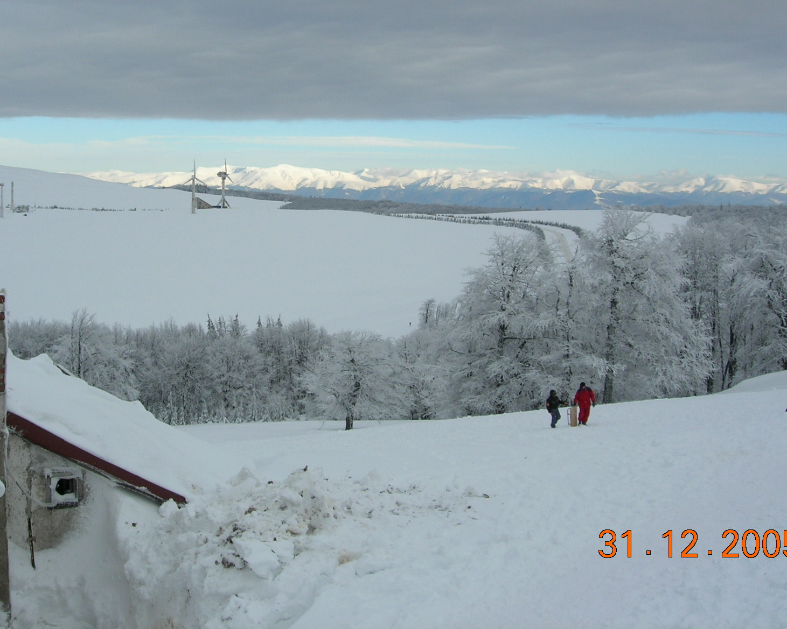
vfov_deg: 29.0
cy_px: 217
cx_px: 326
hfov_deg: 35.9
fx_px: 1211
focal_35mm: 52
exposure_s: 1/512
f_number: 4.8
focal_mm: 7.8
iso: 64
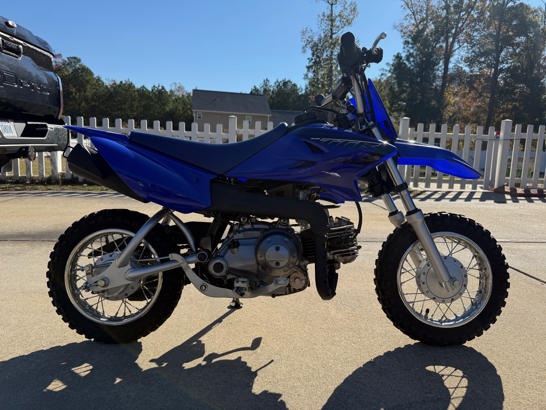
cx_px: 273
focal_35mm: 24
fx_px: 379
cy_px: 205
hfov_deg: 71.6
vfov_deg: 56.8
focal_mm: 6.76
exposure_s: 1/3759
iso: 80
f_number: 1.78
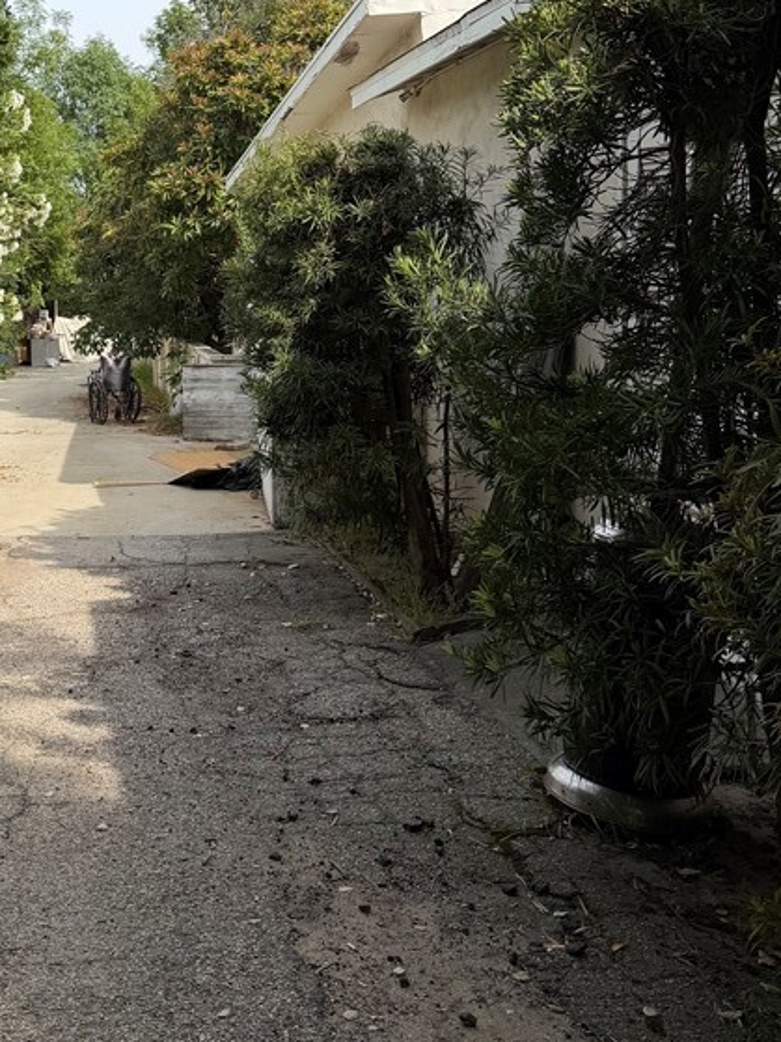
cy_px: 306
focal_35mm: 44
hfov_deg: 31.5
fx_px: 1324
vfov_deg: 42.1
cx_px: 97
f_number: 1.78
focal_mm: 6.76
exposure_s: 1/3584
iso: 80
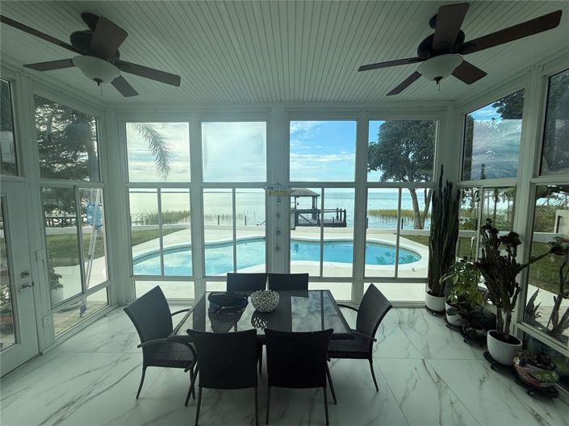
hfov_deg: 102.1
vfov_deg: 85.6
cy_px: 213
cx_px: 284
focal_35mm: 14
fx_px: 230
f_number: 2.2
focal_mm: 2.22
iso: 50
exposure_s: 1/472
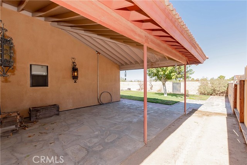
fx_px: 103
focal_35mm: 15
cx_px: 124
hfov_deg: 100.4
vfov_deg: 77.4
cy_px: 82
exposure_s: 1/250
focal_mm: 10
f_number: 9
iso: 400
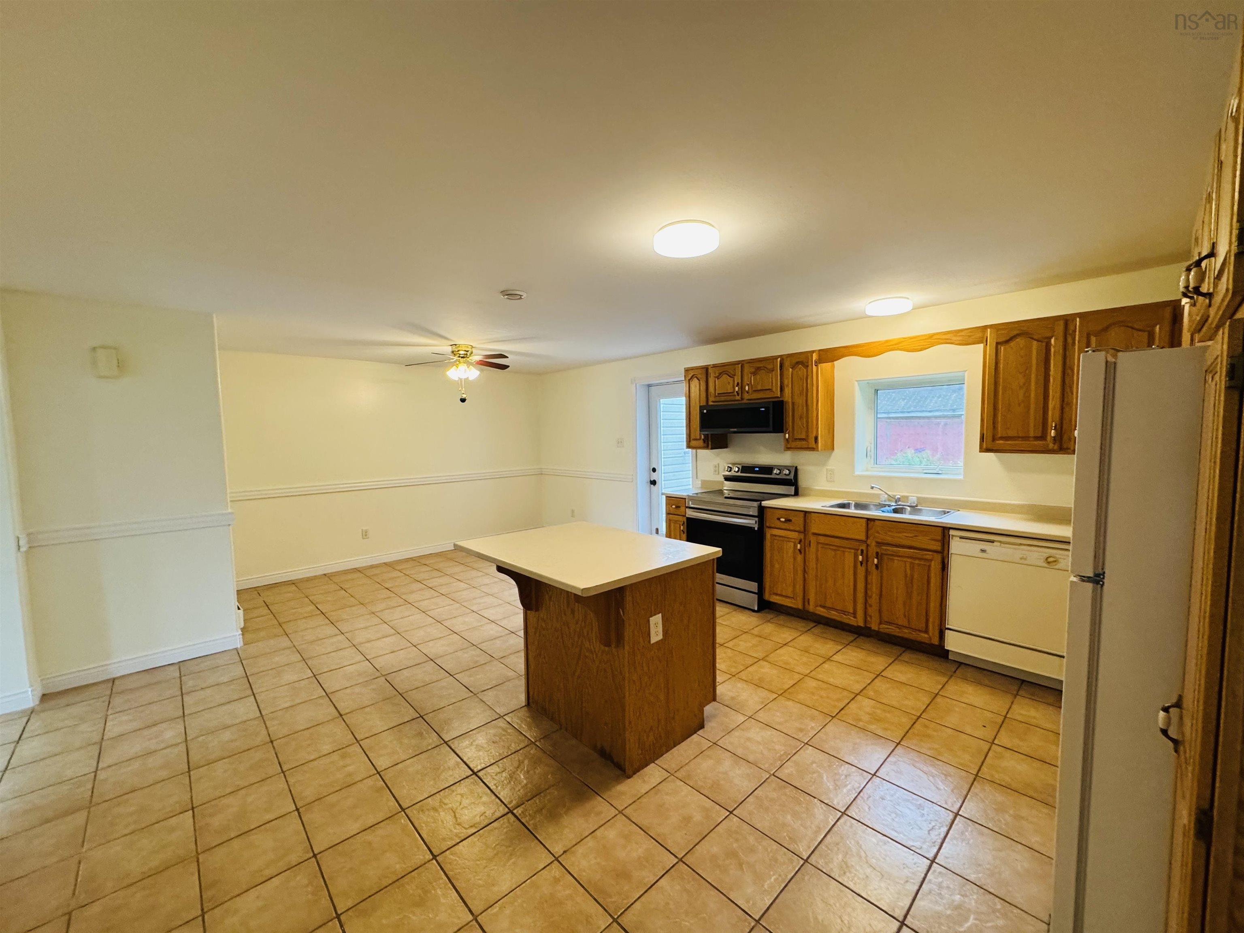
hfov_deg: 102.1
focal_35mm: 14
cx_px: 622
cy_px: 466
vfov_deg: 85.7
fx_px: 503
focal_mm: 2.22
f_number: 2.2
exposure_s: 1/120
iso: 320
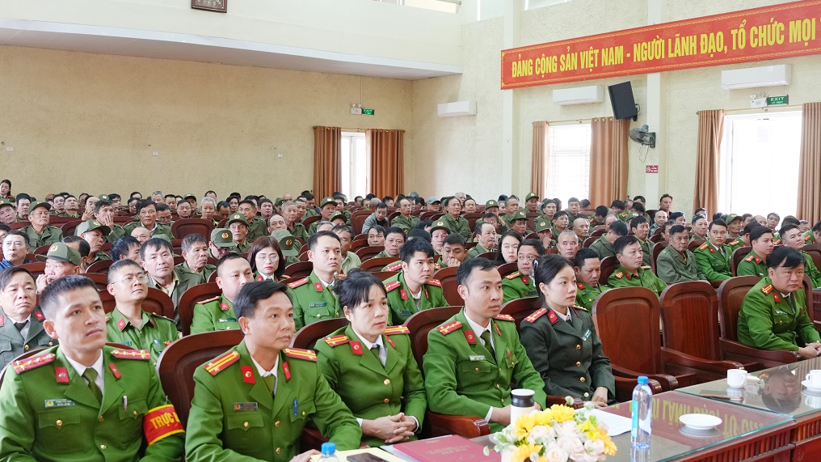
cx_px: 413
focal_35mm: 38
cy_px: 244
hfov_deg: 52.8
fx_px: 827
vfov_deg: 31.2
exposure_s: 1/60
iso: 800
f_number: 4
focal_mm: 24
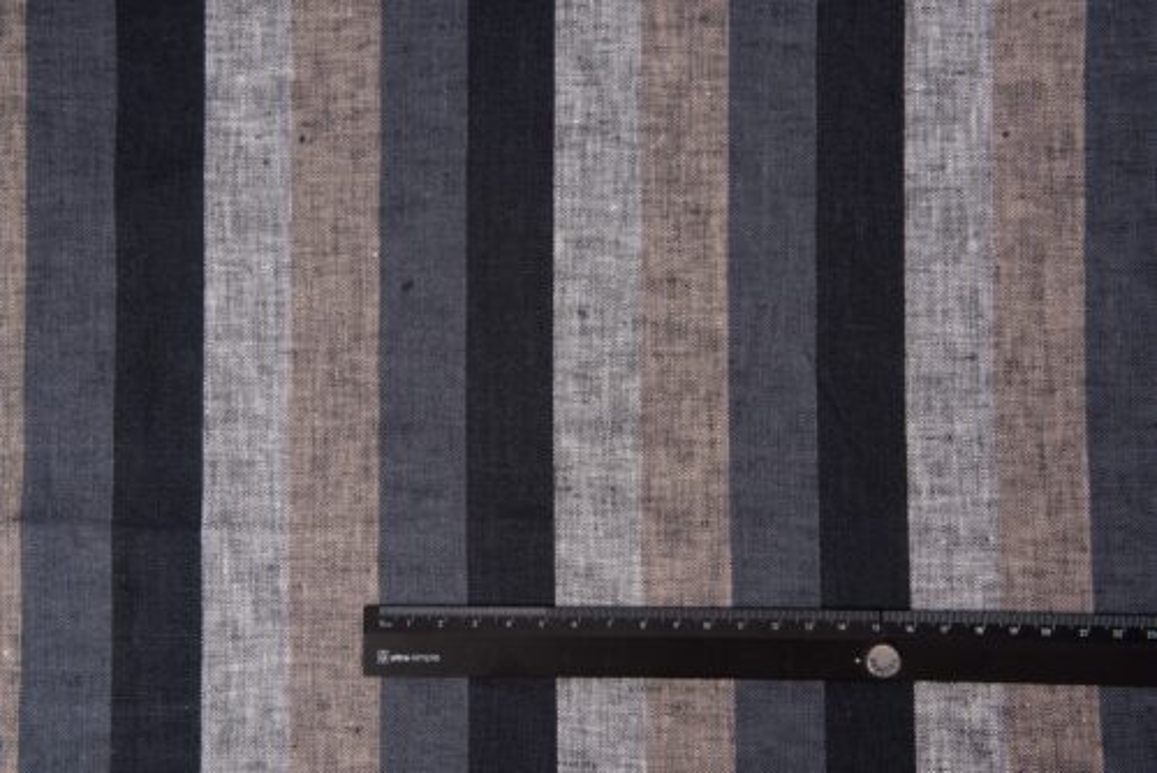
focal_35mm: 50
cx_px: 578
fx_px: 1608
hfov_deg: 39.6
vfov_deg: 27.0
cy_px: 386
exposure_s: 1/125
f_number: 11
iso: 100
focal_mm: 50
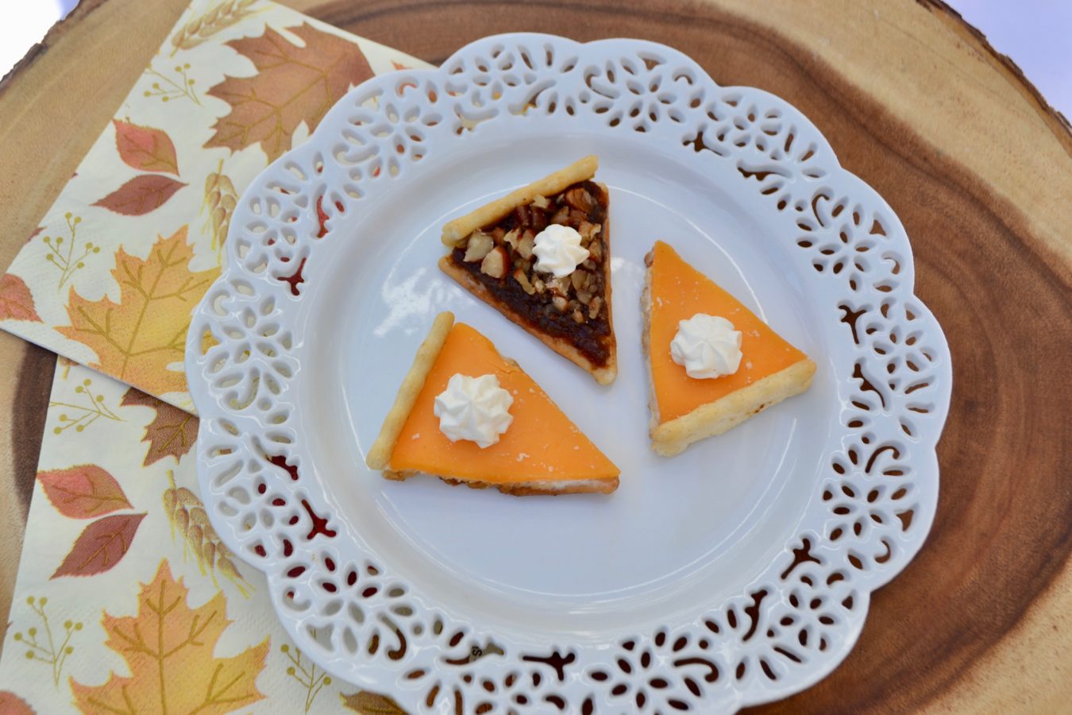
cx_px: 536
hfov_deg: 53.1
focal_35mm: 36
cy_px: 358
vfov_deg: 36.9
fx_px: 1072
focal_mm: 24
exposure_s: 1/100
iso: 100
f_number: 6.3
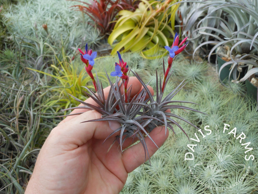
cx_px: 129
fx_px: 246
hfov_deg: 55.4
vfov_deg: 42.9
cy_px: 97
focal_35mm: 33
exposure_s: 1/125
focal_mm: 5.9
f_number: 4
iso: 80
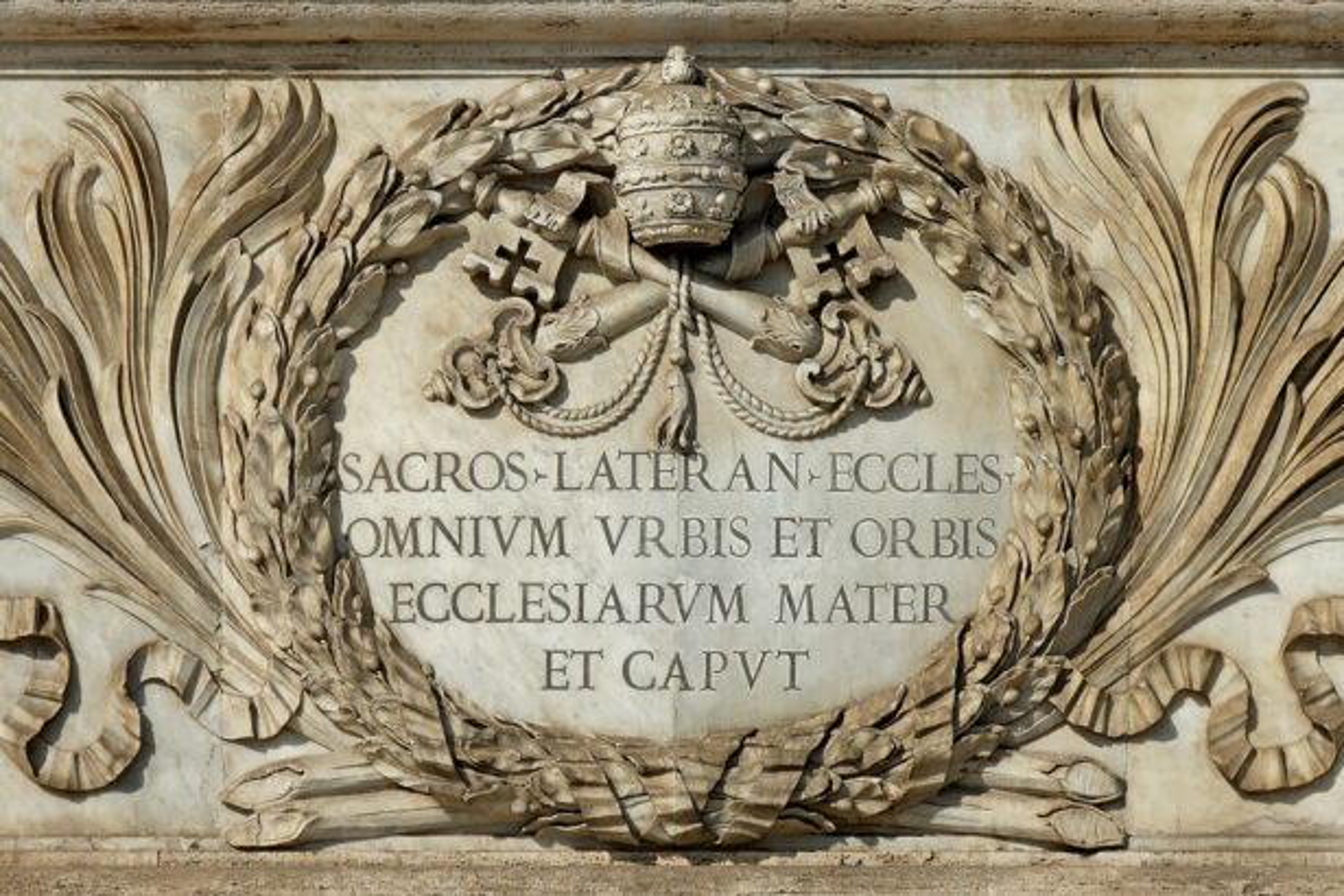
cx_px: 672
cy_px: 448
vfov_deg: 13.0
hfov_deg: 19.5
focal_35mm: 105
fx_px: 3920
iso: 200
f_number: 8
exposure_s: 1/500
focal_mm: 70
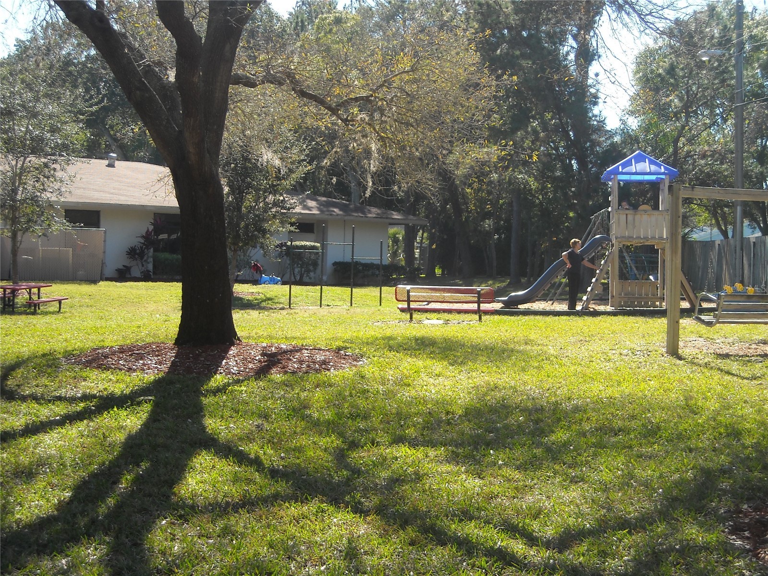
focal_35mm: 61
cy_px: 288
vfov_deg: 24.0
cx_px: 384
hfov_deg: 31.7
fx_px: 1353
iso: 64
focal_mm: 9.87
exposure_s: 1/260
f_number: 3.5
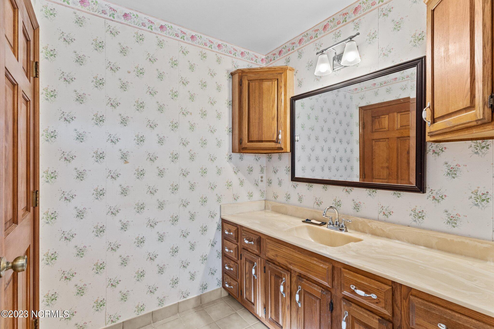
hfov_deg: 93.3
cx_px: 247
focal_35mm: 17
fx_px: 233
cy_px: 164
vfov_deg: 70.4
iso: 1000
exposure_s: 1/6
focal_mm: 17
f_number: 6.3
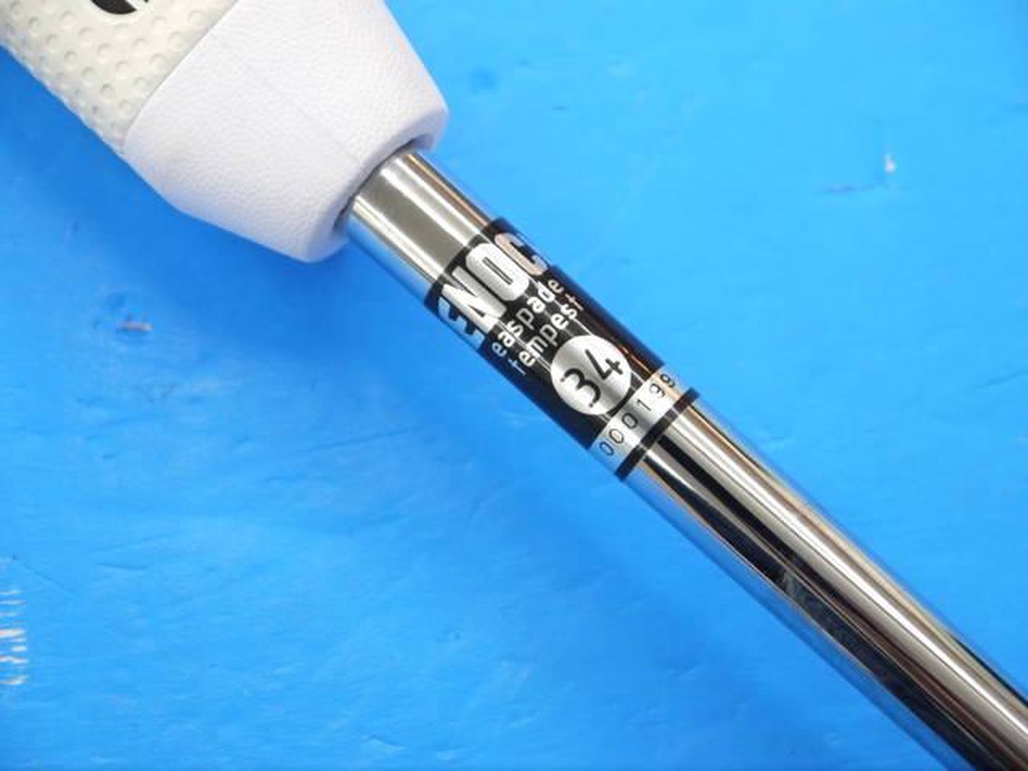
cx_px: 514
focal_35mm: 84
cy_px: 386
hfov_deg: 23.3
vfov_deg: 17.6
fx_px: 2495
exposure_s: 1/100
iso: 800
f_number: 5.6
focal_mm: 42
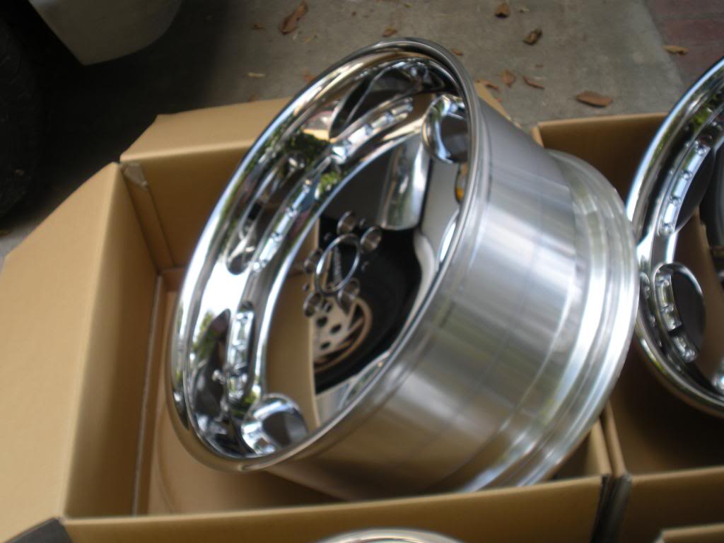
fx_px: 920
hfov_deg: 42.9
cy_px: 272
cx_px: 362
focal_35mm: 44
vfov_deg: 32.9
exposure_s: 1/73.2
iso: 64
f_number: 4
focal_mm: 7.7
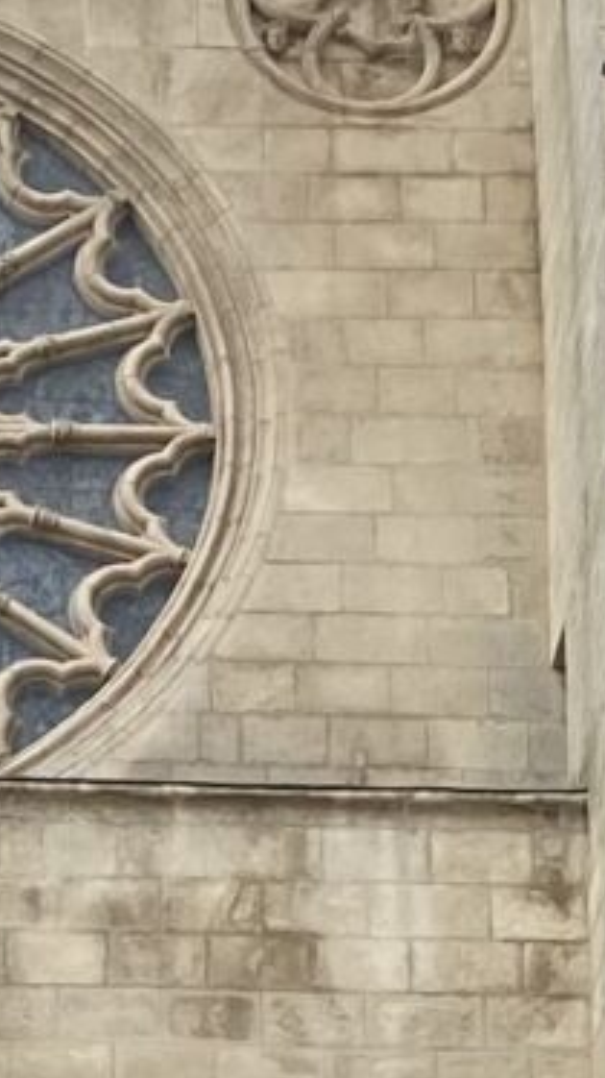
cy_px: 2026
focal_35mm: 194
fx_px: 5540
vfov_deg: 10.4
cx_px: -323
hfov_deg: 6.2
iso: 32
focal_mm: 4.25
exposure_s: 1/1629
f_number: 1.8
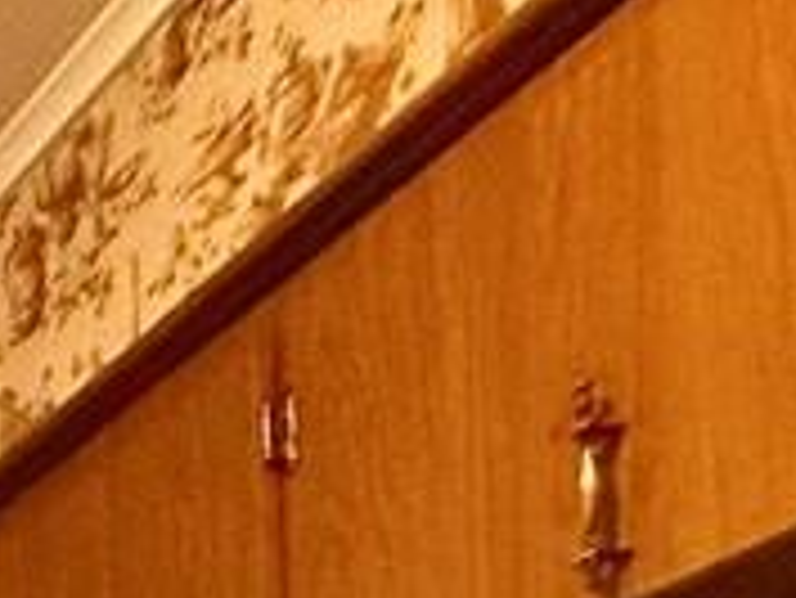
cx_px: -1264
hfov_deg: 13.7
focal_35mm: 81
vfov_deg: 14.3
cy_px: 1286
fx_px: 1864
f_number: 2.2
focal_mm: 2.22
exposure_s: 1/120
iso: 320
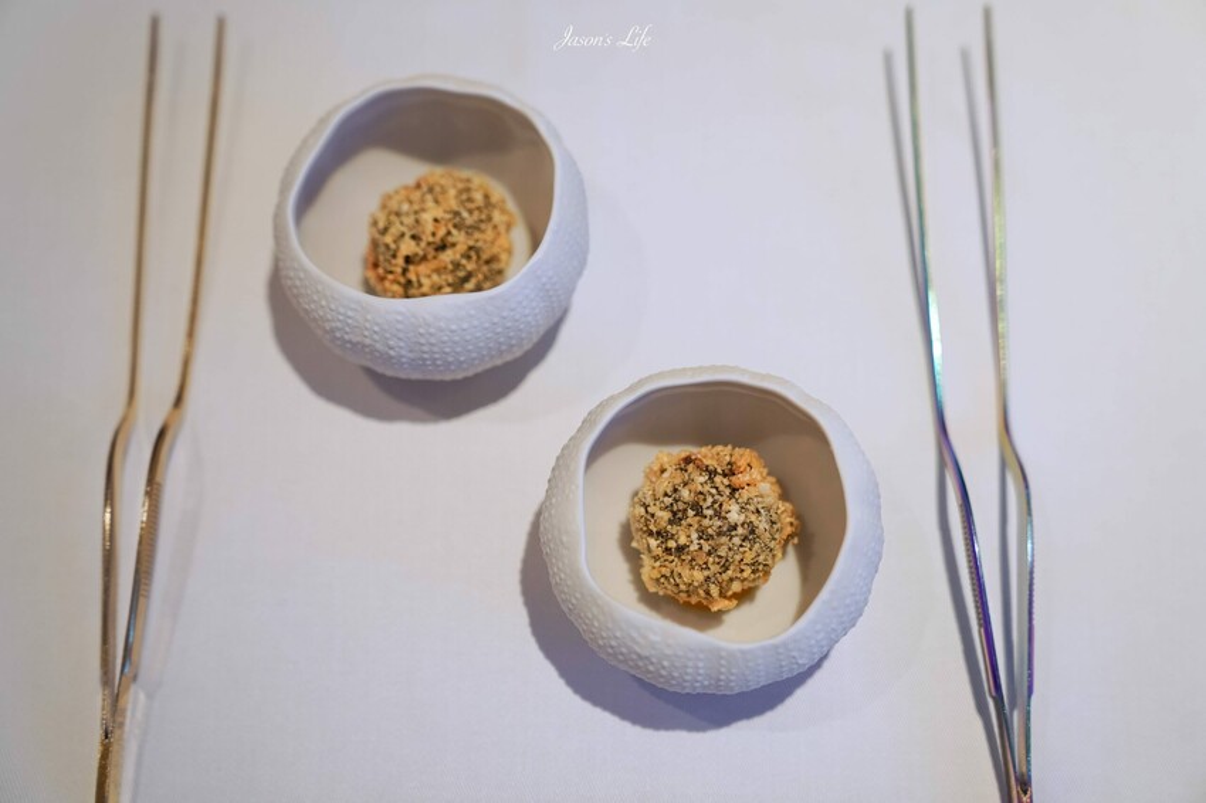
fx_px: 1808
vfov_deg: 25.0
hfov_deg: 36.9
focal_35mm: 54
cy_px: 402
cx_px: 603
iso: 500
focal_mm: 54
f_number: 2.8
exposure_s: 1/60
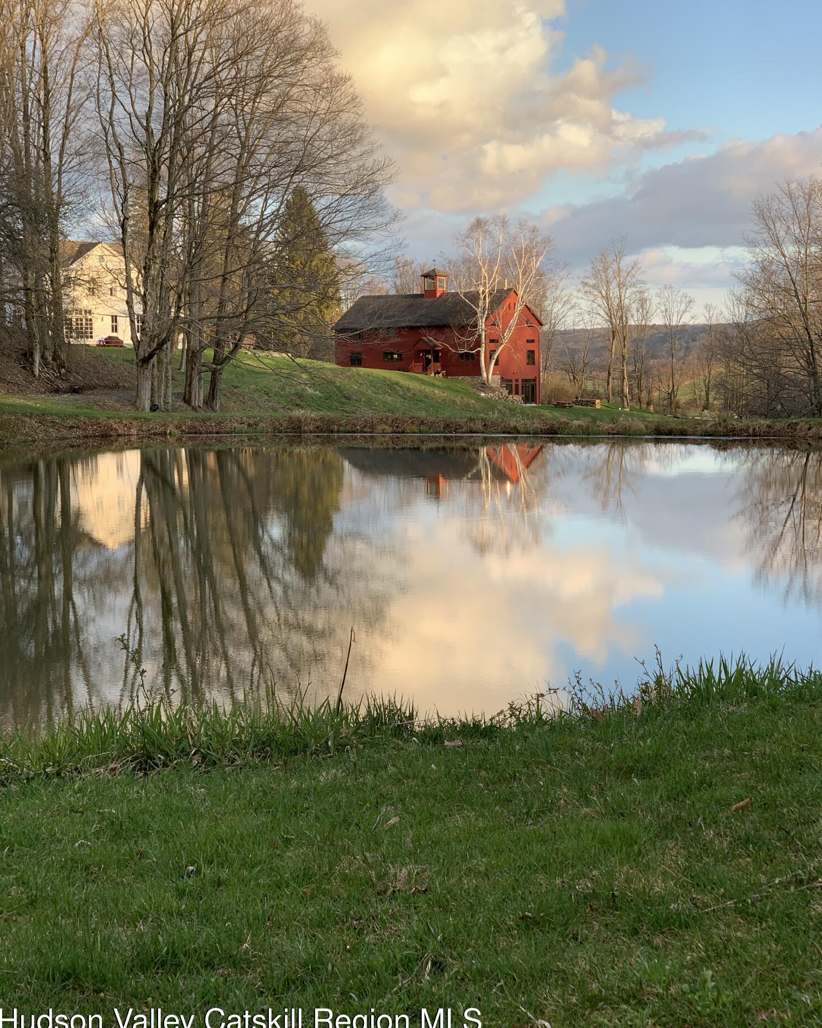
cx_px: 411
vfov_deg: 34.1
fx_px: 1672
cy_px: 515
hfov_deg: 27.6
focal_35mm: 55
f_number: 2.4
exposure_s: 1/129
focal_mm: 6
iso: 16
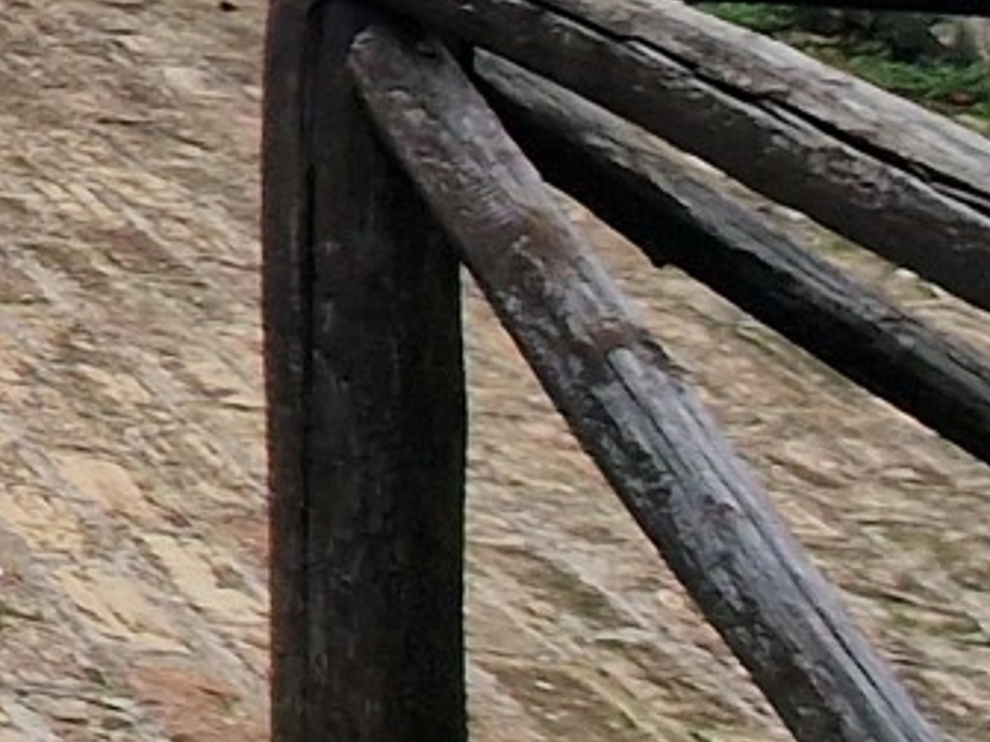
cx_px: -2172
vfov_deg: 13.5
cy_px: -571
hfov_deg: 10.7
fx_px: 2831
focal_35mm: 99
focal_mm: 2.2
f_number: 2.2
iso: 50
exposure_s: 1/1512
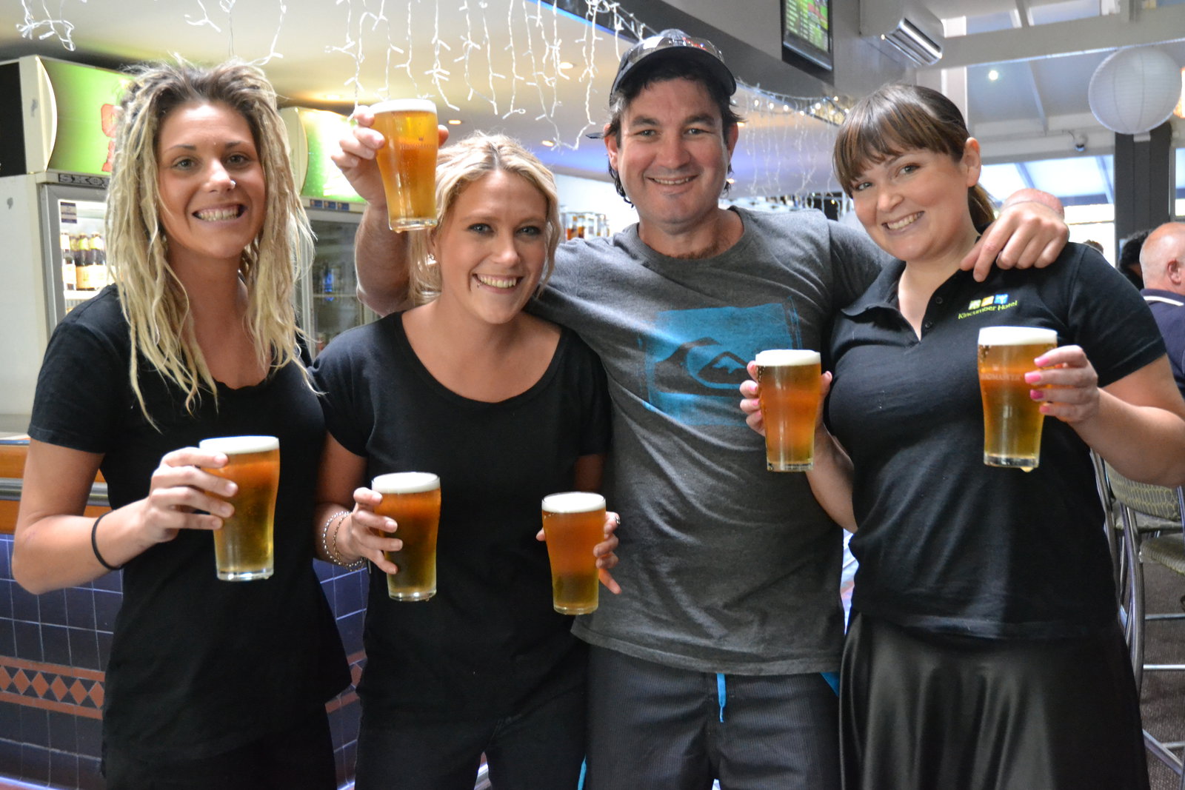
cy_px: 395
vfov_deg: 35.5
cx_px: 592
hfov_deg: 51.3
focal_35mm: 38
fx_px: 1234
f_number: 3.8
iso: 3200
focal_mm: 25
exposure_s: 1/40
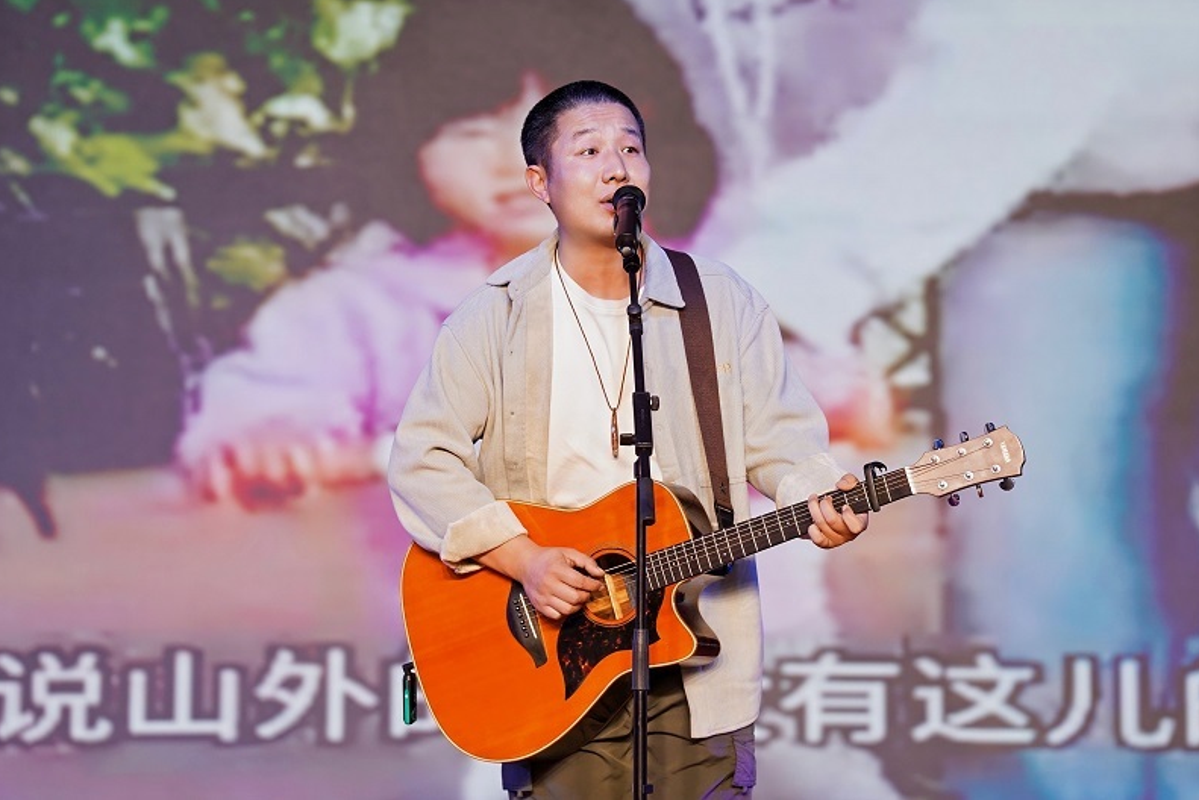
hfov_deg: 10.2
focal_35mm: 202
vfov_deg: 6.8
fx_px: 6730
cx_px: 599
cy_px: 398
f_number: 4
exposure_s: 1/200
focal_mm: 200
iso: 500
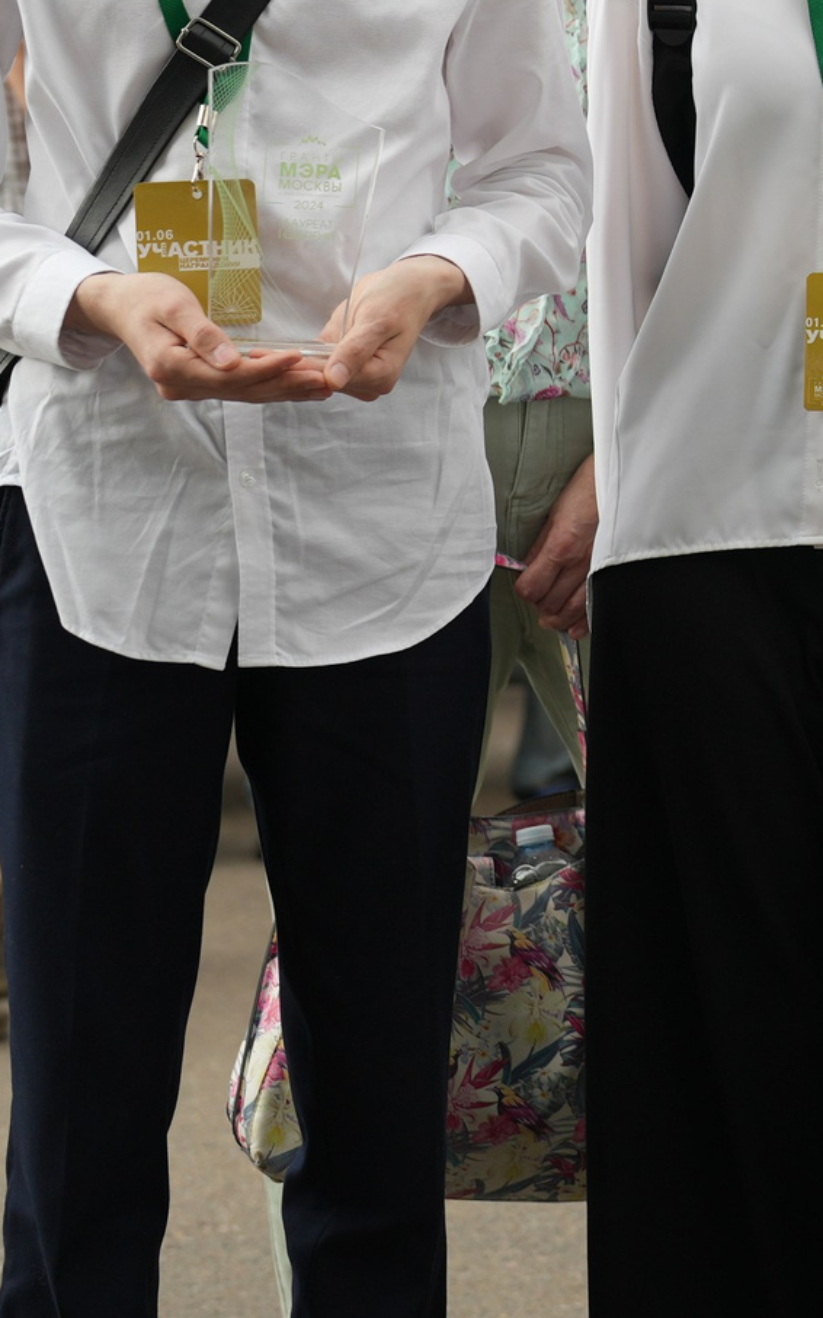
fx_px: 5169
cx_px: 1659
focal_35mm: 144
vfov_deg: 14.4
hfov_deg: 8.6
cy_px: 111
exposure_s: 1/320
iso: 160
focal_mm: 50
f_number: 2.5
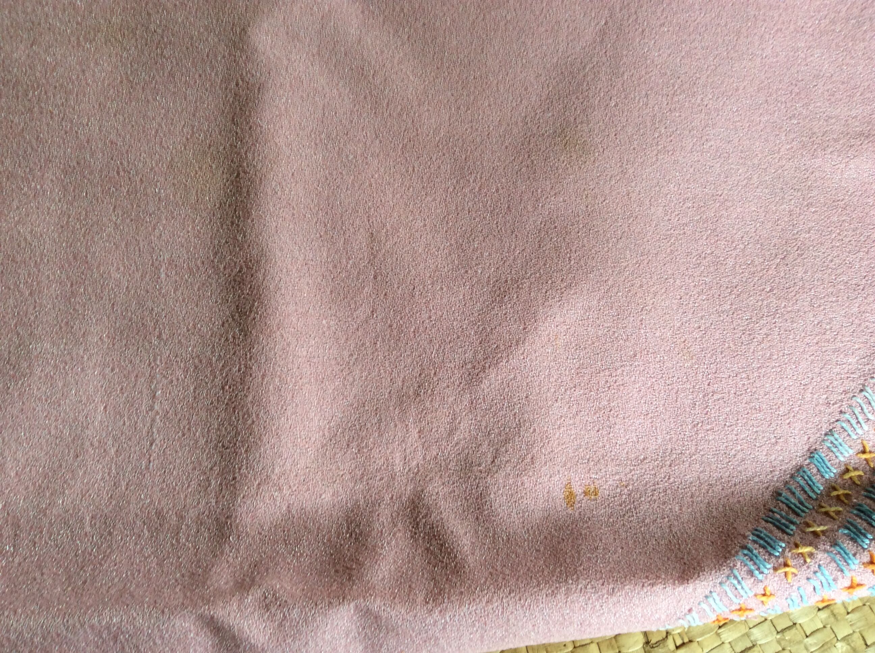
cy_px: 326
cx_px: 438
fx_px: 808
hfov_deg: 56.9
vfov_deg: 44.1
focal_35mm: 32
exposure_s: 1/25
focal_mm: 3.3
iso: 40
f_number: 2.4
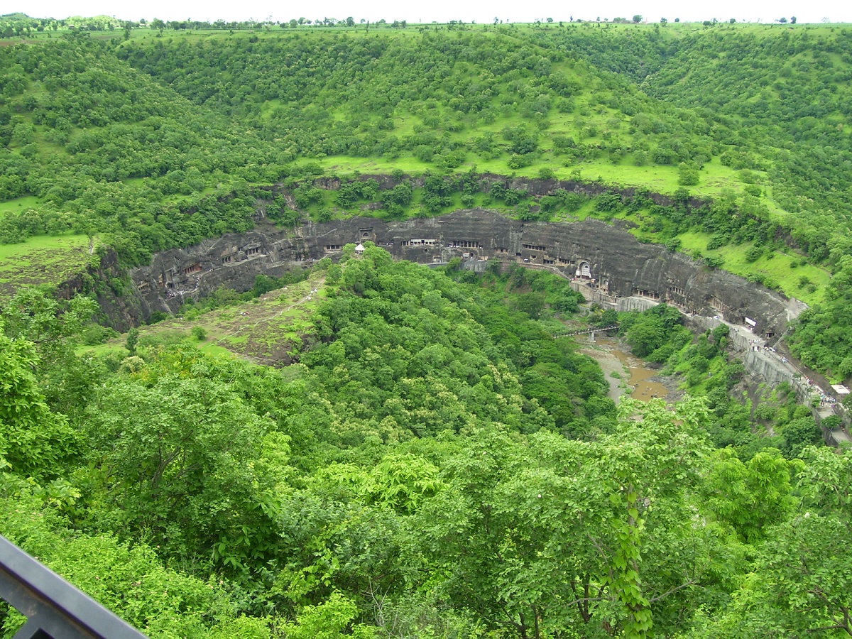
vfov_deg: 31.5
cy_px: 320
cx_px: 426
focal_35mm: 46
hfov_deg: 41.2
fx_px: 1132
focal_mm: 7.6
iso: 80
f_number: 3
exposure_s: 1/500
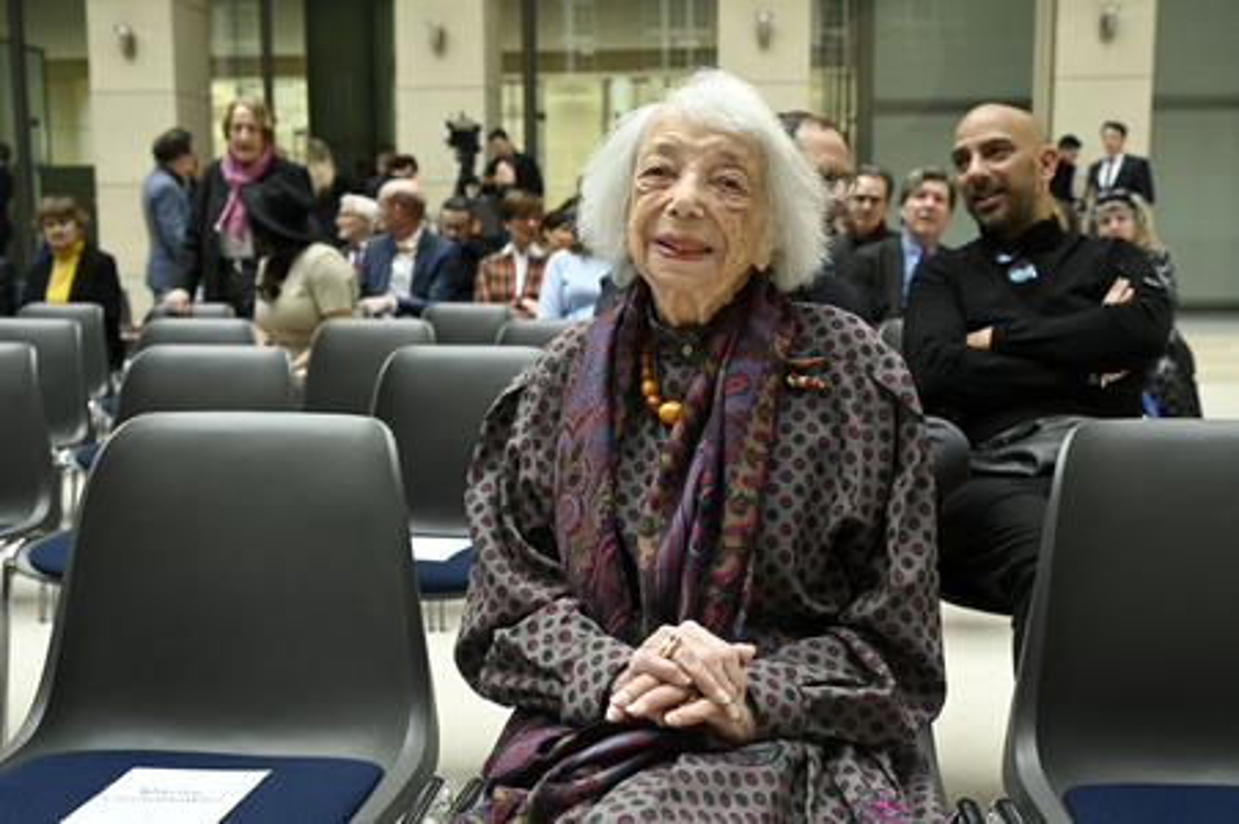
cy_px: 412
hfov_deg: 51.9
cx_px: 620
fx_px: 1272
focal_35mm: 37
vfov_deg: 35.9
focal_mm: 37
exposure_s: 1/800
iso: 4000
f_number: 5
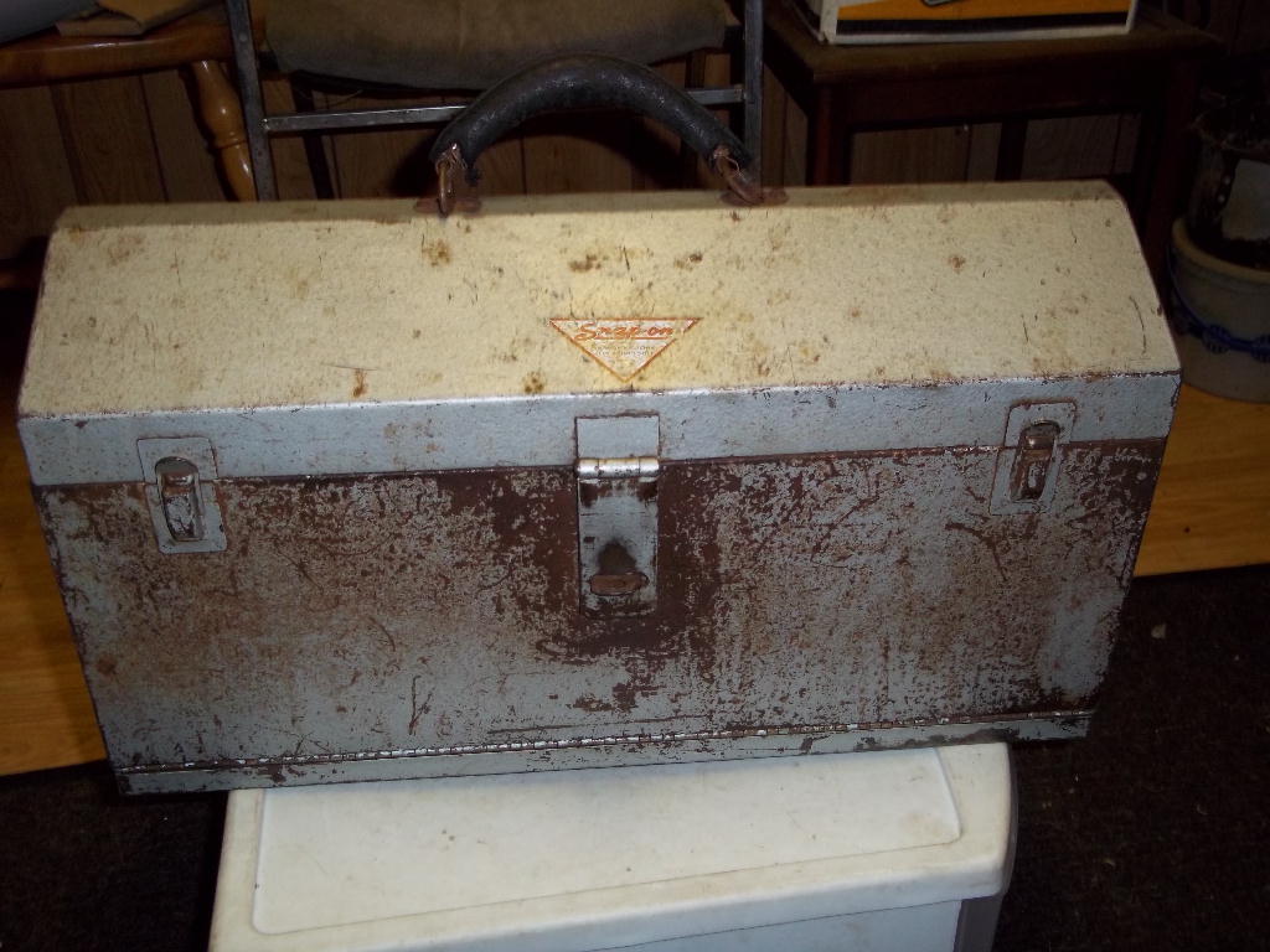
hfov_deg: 51.4
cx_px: 635
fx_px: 1321
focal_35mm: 36
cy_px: 476
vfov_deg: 39.7
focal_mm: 6.5
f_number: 3.1
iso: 160
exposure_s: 1/30
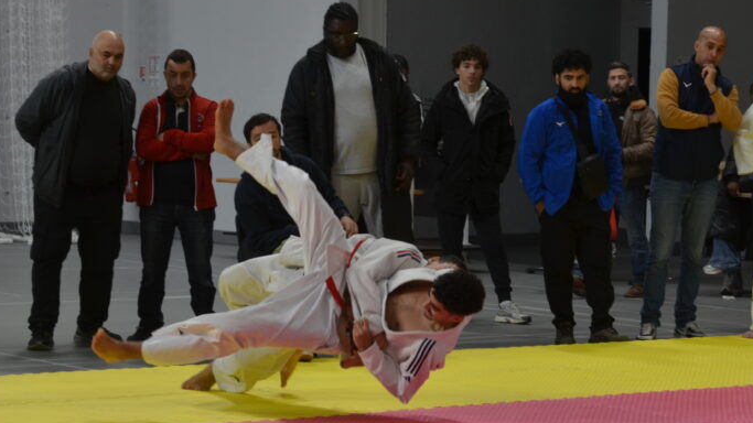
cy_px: 358
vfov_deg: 8.6
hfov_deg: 15.2
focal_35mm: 141
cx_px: 463
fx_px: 2815
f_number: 4.5
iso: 400
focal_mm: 60
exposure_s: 1/320
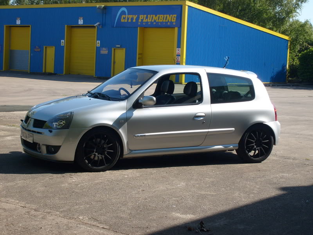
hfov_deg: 27.0
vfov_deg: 20.4
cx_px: 156
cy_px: 118
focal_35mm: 72
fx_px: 651
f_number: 9.8
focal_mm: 12
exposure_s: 1/125
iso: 80
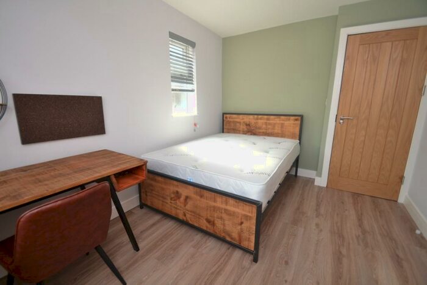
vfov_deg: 77.4
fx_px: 178
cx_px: 214
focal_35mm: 15
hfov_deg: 100.4
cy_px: 142
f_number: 4
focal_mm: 10
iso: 400
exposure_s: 1/200
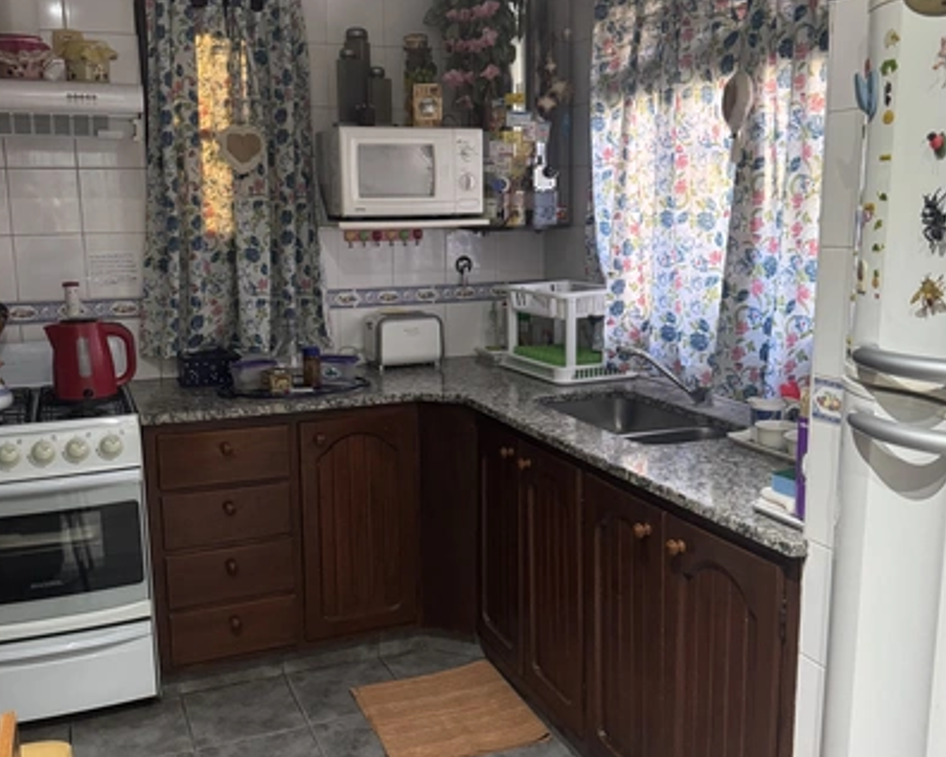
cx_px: 471
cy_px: 387
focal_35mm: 26
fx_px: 728
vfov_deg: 54.9
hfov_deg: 66.0
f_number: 1.78
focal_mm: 6.76
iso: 640
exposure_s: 1/50
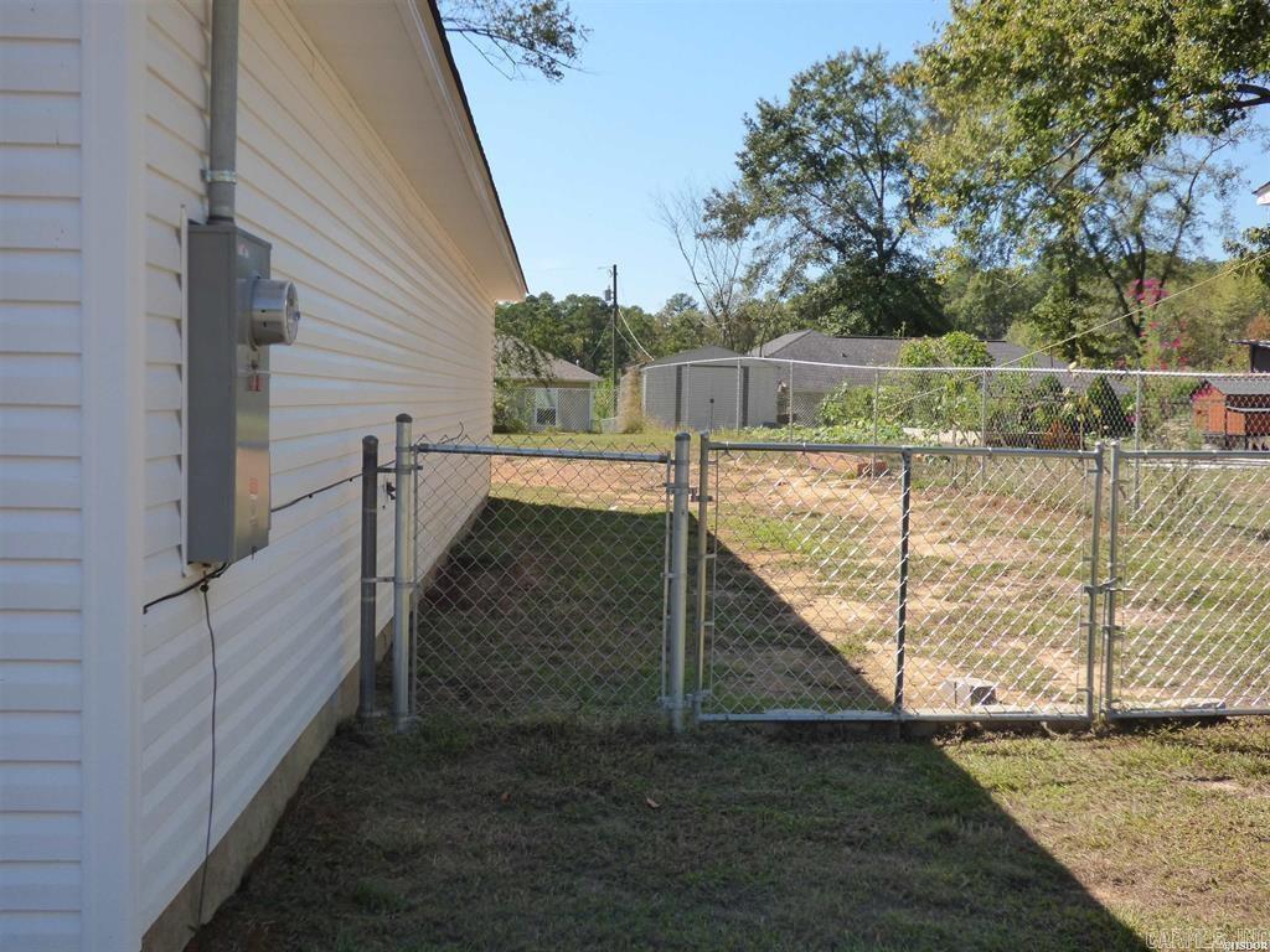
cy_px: 476
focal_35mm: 37
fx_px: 1357
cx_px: 635
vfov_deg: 38.7
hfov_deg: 50.1
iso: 200
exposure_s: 1/1000
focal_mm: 6.47
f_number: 3.5
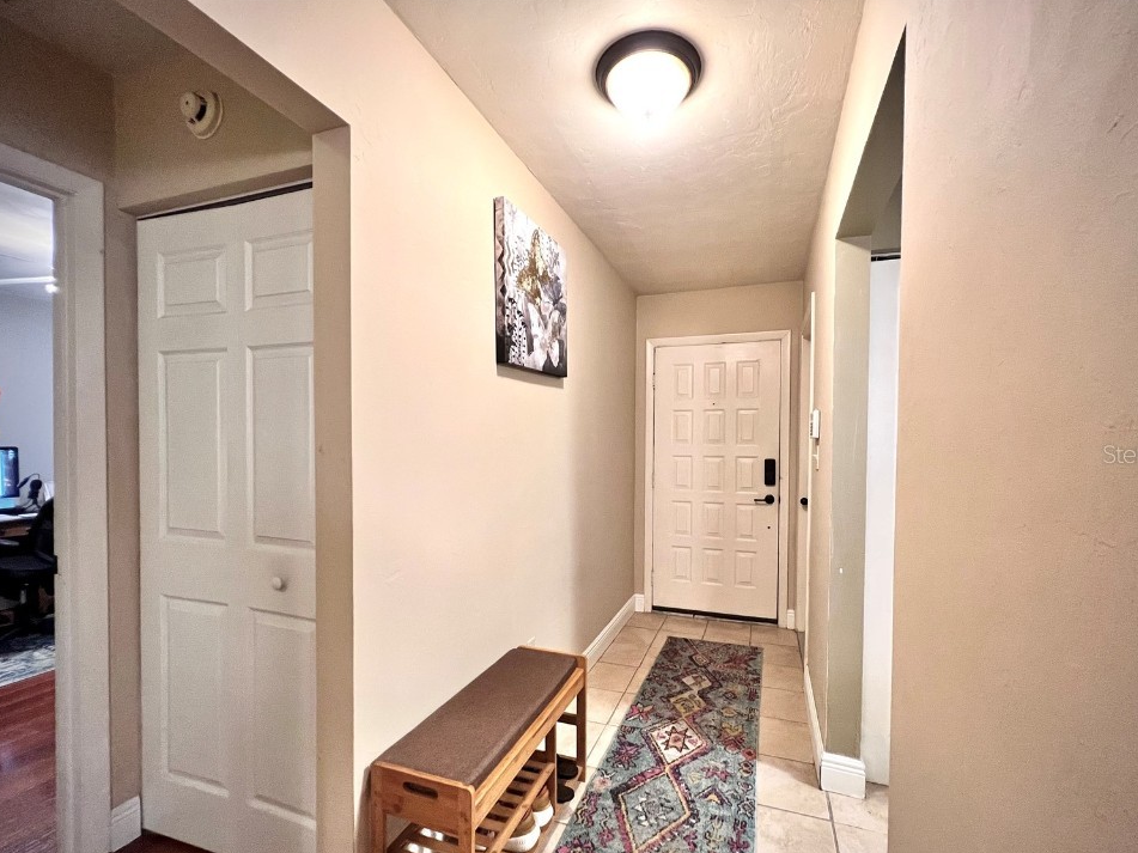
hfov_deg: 101.9
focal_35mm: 14
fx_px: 460
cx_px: 603
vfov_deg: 85.6
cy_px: 453
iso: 400
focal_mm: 1.57
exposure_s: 1/60
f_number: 1.8
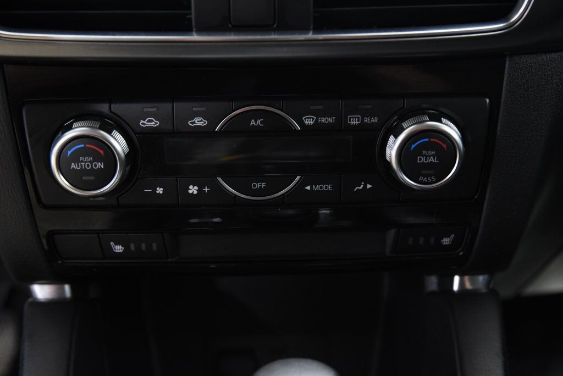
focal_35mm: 60
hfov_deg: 33.4
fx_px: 939
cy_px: 188
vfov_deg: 22.7
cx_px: 282
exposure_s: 1/15
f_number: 4.5
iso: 4000
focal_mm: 60
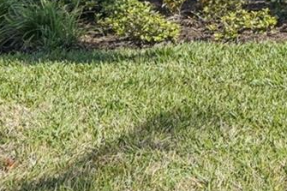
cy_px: -173
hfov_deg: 16.1
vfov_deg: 11.6
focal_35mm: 107
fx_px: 856
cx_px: 517
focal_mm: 22.5
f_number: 8
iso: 400
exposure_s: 1/800
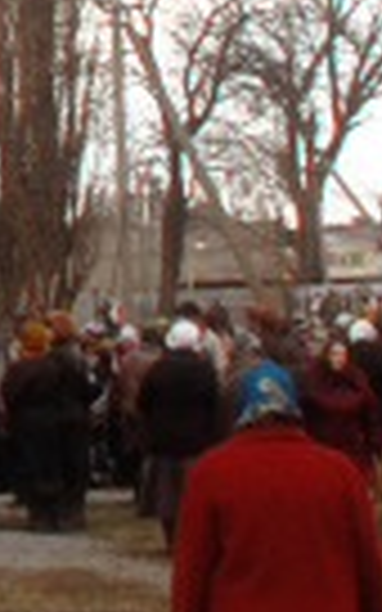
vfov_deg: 10.9
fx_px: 3048
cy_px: -371
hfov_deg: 6.6
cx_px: -692
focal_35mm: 183
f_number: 3.5
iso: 250
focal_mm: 18
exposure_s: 1/1500
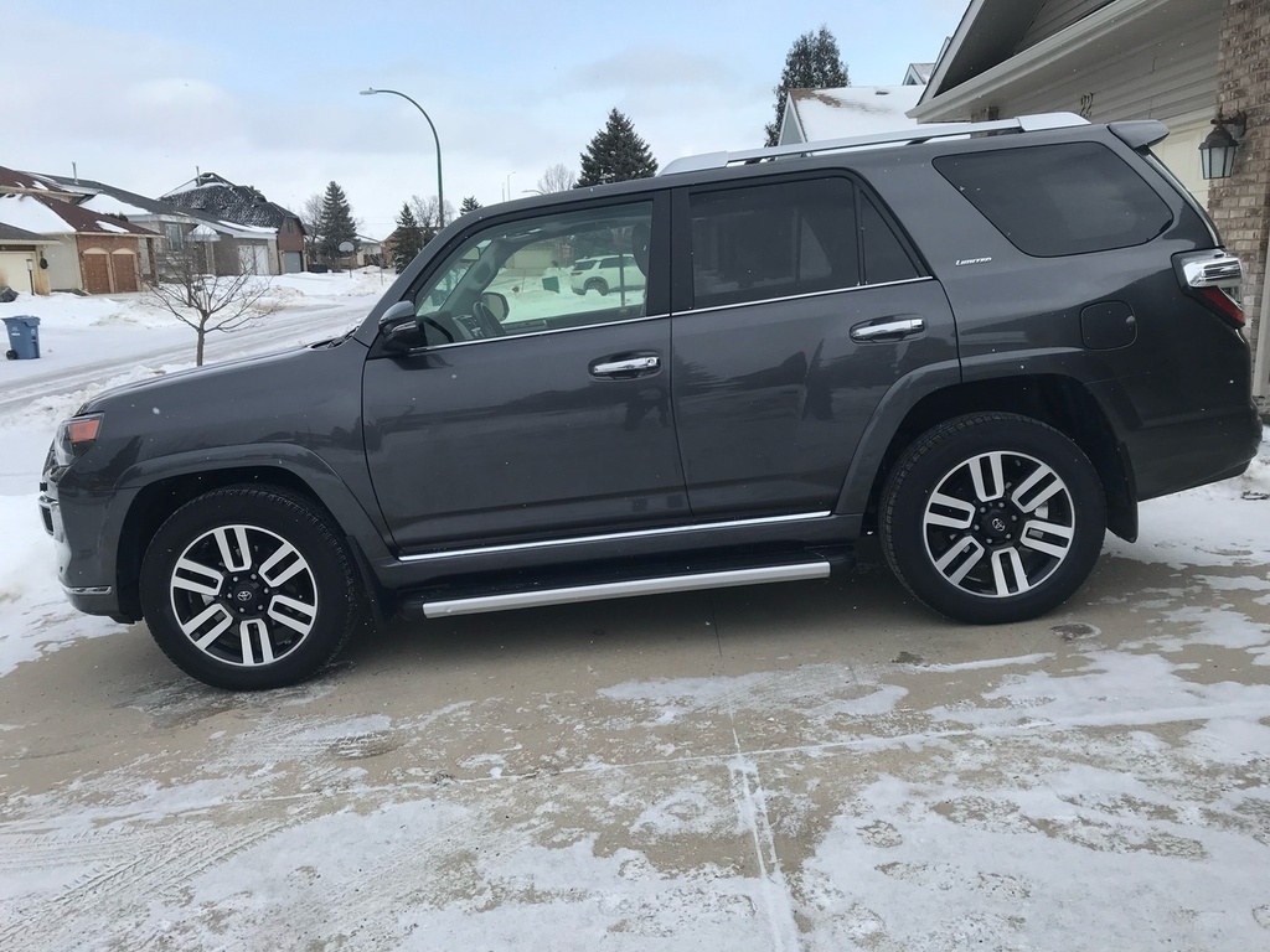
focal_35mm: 28
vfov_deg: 49.7
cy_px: 476
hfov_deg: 63.4
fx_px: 1027
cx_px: 635
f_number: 1.8
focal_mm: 3.99
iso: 20
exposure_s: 1/912
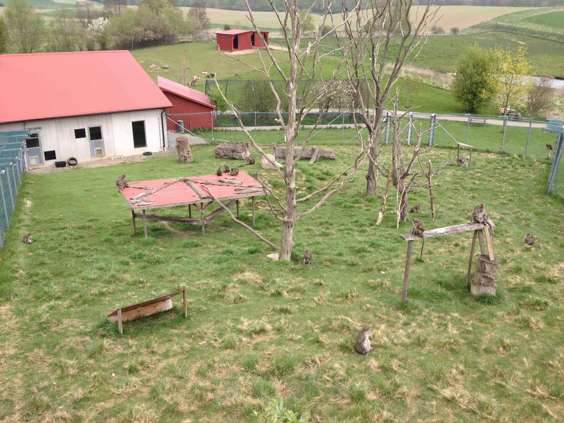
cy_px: 212
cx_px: 282
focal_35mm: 35
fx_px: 570
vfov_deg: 40.7
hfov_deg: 52.6
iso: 50
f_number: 2.4
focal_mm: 4.28
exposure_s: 1/836
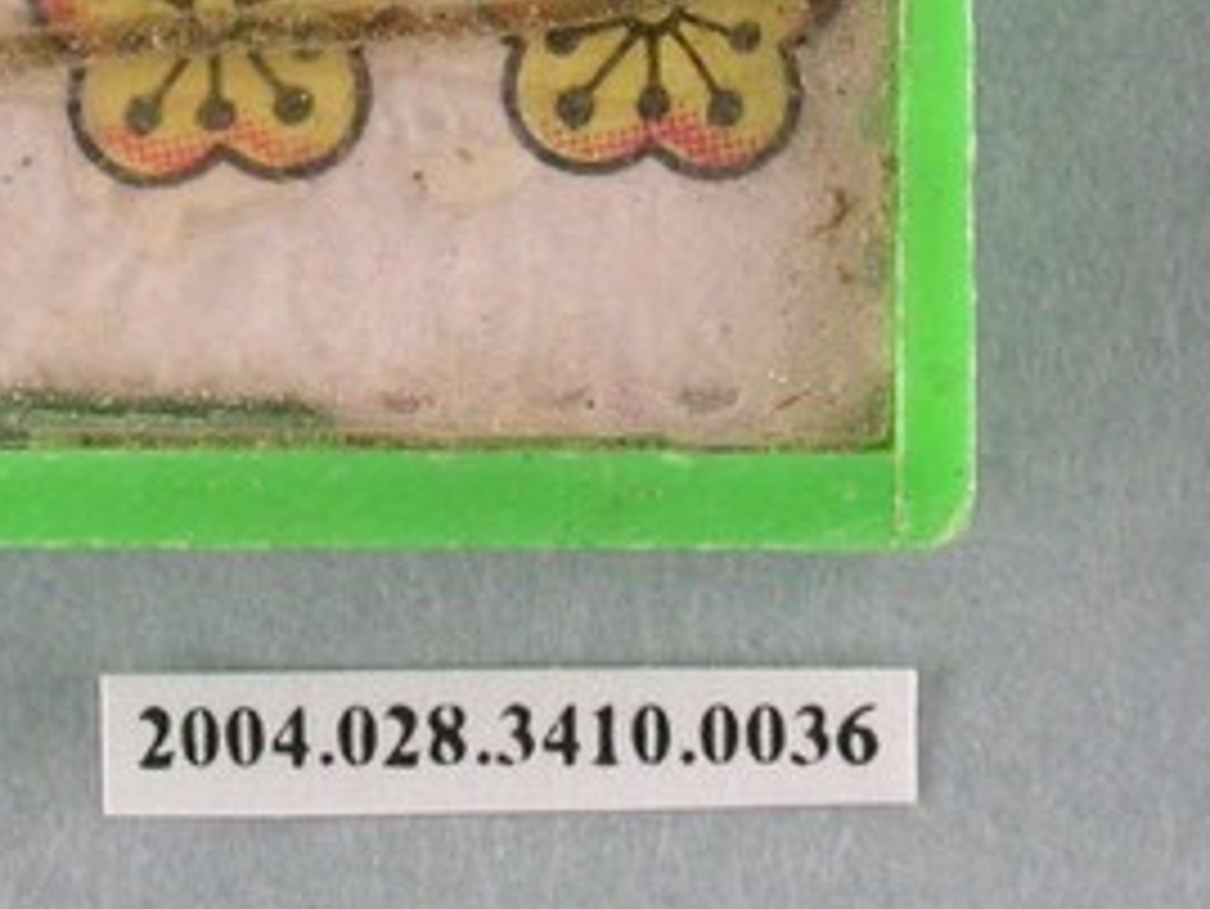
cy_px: 166
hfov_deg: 5.8
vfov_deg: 4.3
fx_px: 11960
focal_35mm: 342
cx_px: 265
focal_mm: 29.9
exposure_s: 1/30
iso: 200
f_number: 6.2
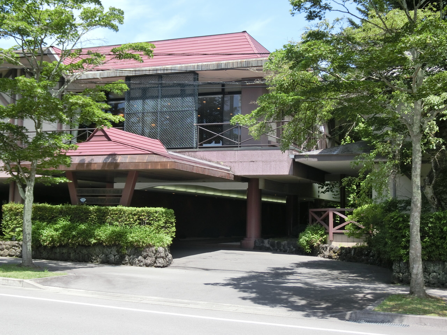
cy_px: 168
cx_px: 224
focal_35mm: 50
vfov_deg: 29.1
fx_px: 646
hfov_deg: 38.2
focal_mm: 9.16
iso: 80
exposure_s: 1/250
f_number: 4.3
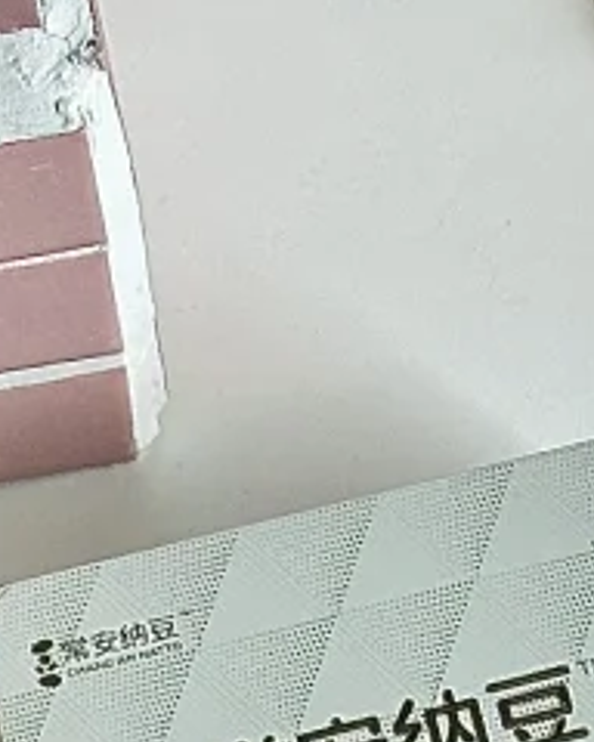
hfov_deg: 5.4
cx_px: 1055
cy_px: 761
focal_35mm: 281
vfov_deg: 6.9
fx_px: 6175
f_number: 1.78
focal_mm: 6.86
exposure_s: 1/1639
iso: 64
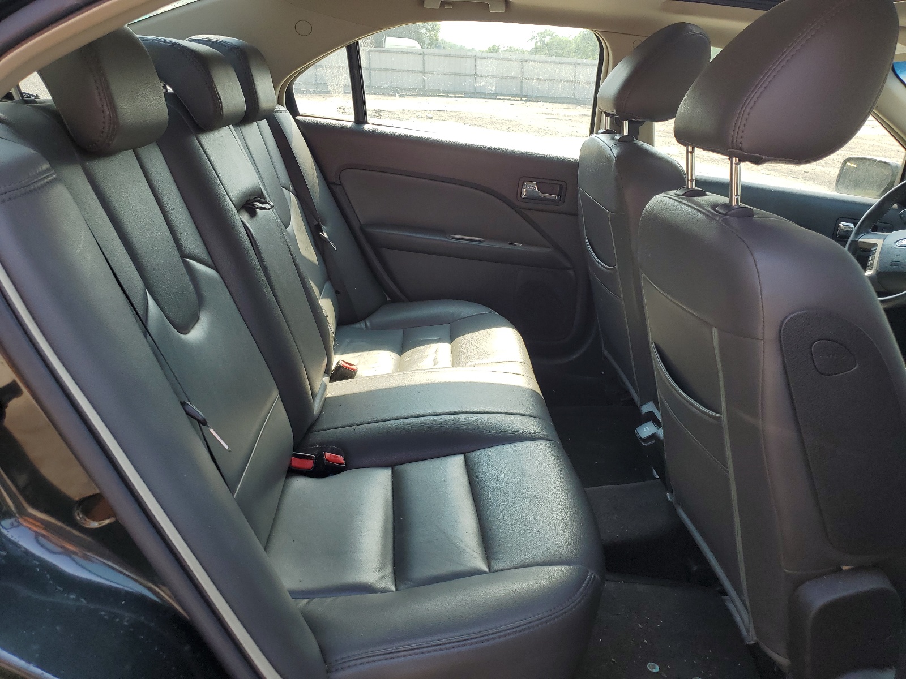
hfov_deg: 67.3
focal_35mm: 26
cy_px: 340
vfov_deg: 53.1
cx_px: 453
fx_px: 680
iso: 50
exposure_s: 1/500
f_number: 1.5
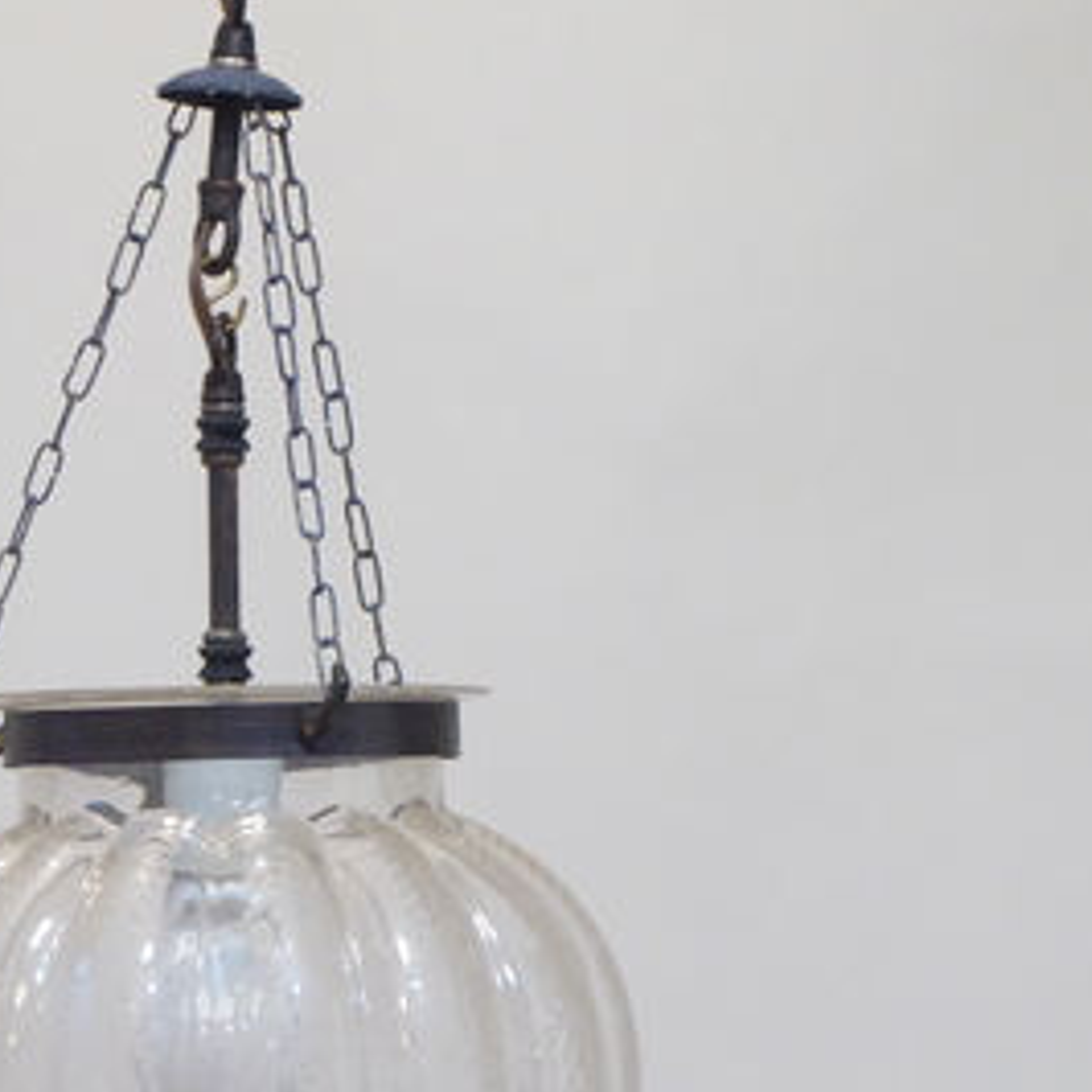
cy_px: 805
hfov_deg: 6.9
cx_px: 86
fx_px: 9030
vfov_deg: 6.9
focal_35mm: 253
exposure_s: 1/13
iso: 400
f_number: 5.1
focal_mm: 20.6
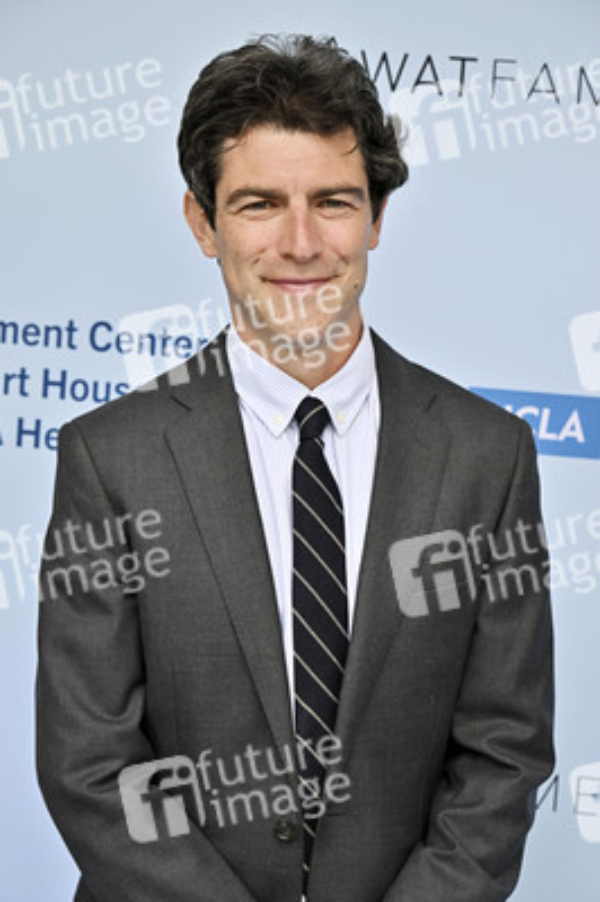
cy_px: 451
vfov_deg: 21.0
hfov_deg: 14.1
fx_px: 2429
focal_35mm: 97
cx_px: 300
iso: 500
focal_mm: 97
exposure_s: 1/320
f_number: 6.3
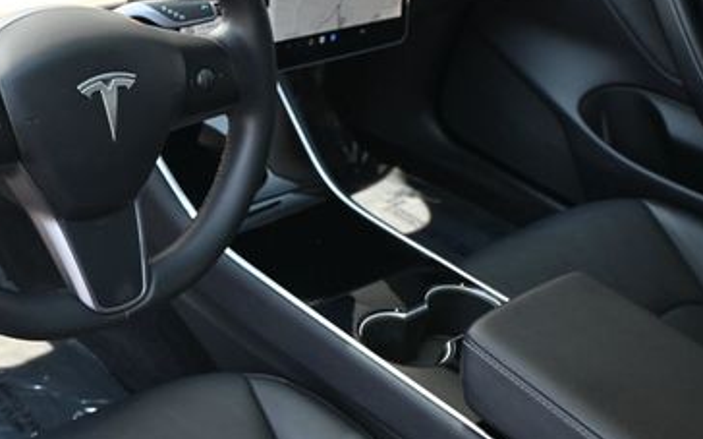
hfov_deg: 37.0
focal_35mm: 52
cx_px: 124
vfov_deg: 24.6
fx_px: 1004
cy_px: 182
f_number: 3.8
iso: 400
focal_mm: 19.5
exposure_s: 1/160
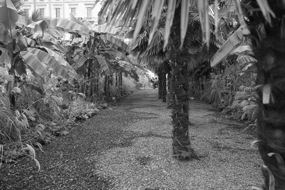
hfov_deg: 54.4
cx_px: 142
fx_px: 277
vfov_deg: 37.9
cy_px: 95
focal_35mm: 35
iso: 800
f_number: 3.2
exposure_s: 1/85
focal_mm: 23
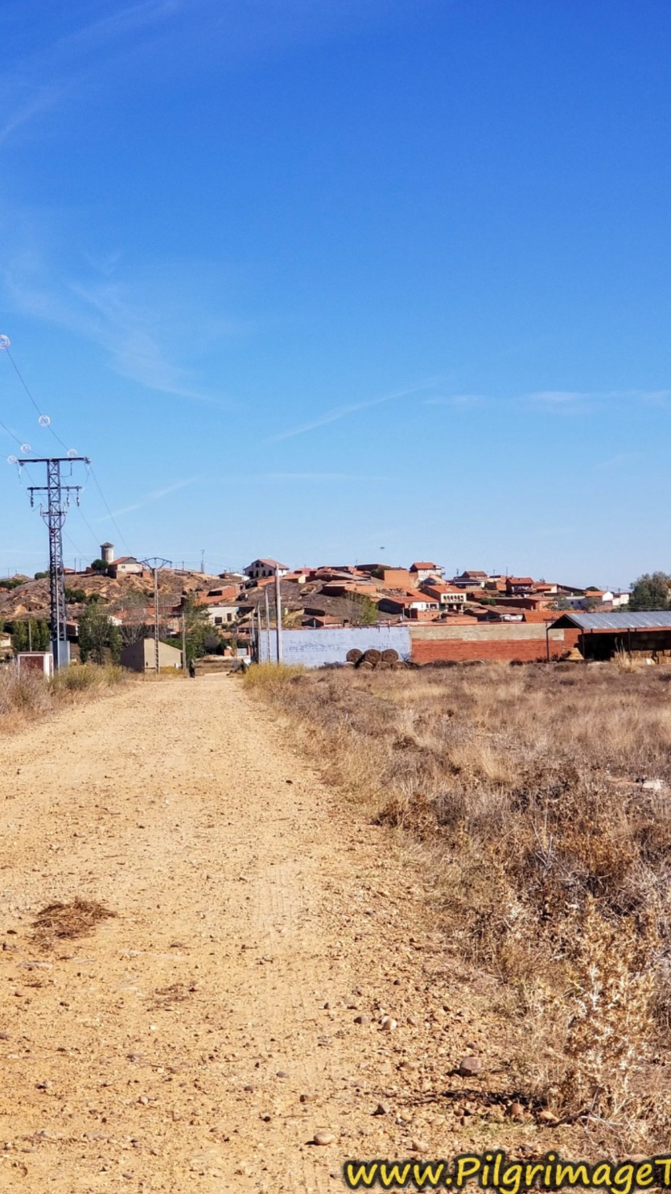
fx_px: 2436
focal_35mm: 77
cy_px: 601
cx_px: 113
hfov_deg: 15.6
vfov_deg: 27.5
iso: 25
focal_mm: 6
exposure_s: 1/1073
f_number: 2.4
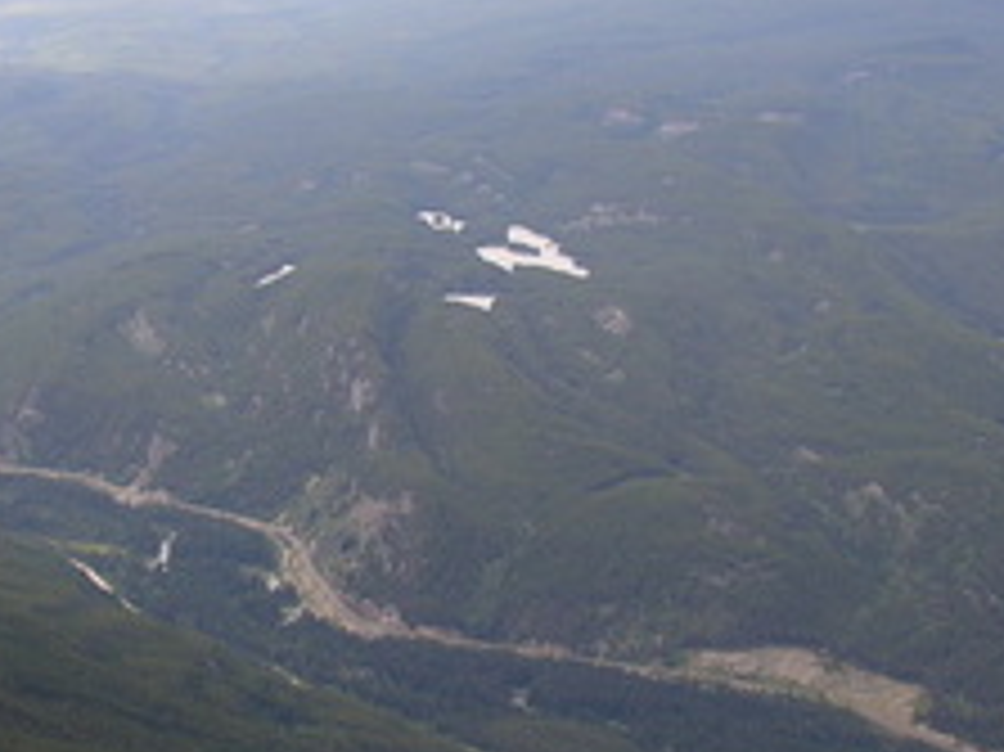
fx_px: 3363
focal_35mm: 116
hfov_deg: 17.0
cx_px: 401
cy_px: 444
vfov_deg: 12.8
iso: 50
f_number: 5
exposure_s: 1/114
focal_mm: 9.5
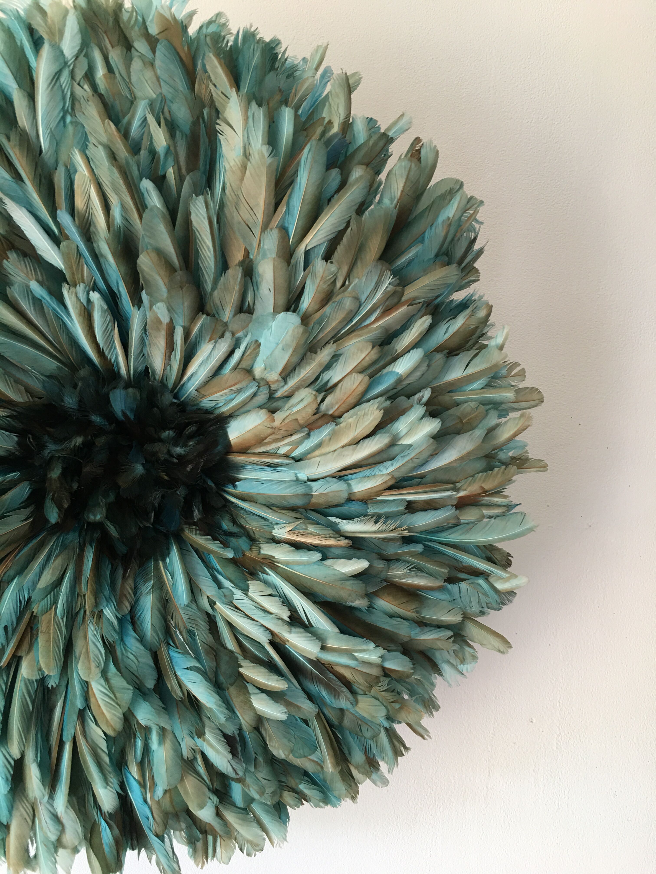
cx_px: 328
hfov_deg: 48.2
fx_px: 733
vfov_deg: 61.7
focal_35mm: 29
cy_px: 437
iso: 40
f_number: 2.2
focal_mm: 4.15
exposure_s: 1/17
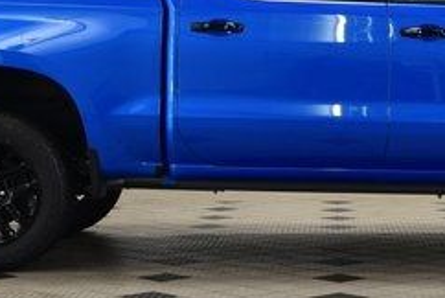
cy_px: 80
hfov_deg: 18.3
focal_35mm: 111
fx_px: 1374
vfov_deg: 12.3
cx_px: 327
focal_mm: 28
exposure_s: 1/20
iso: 400
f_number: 6.3
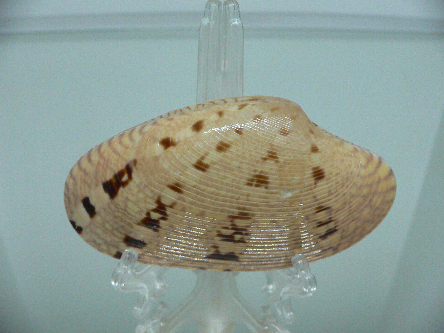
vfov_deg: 40.7
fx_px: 449
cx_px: 222
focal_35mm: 35
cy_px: 166
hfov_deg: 52.6
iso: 200
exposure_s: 1/60
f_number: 2.8
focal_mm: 4.6
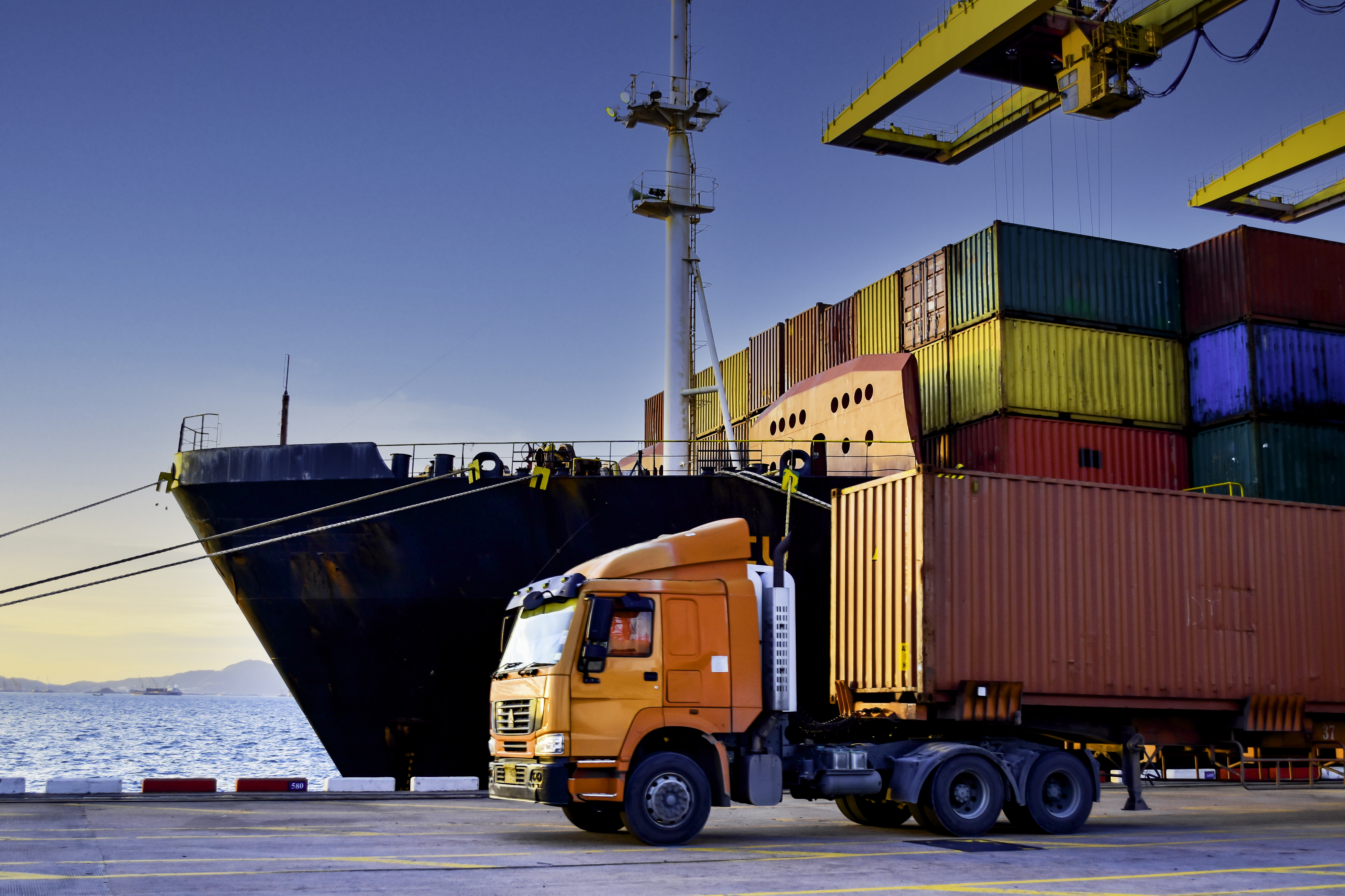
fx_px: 1457
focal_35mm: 39
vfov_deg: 34.2
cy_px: 448
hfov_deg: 49.6
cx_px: 672
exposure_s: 1/160
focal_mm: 26
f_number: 4.2
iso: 200
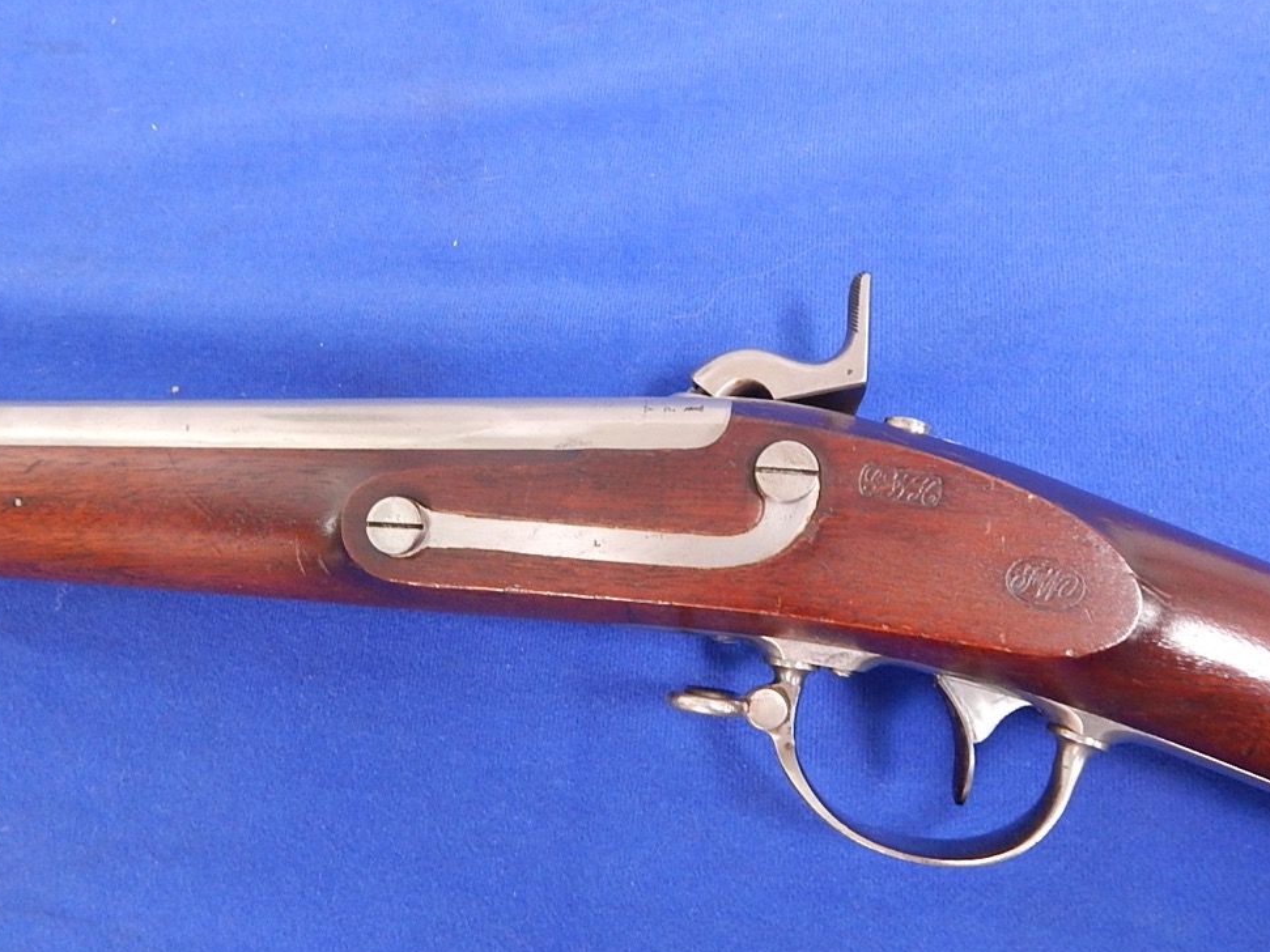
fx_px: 1064
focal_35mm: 29
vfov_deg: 48.2
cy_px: 507
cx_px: 547
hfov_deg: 61.4
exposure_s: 1/13
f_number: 3
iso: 400
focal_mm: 4
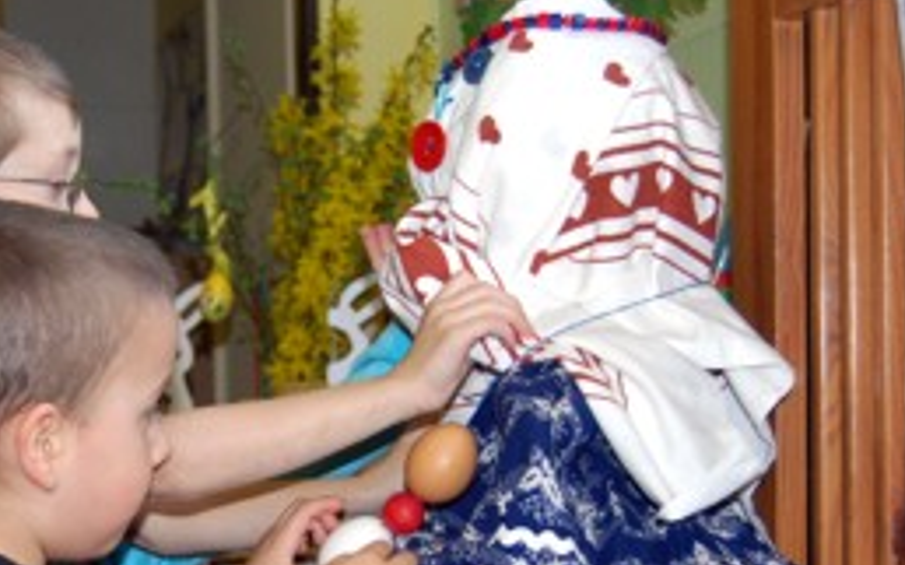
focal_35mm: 101
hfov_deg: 20.5
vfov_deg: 12.9
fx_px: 2490
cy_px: 458
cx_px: 253
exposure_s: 1/60
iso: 200
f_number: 4.5
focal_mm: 34
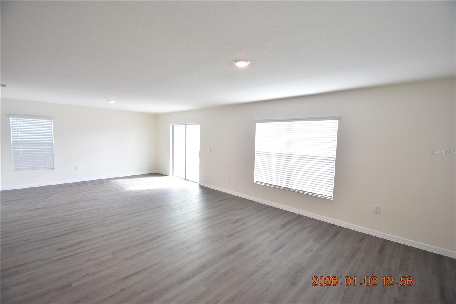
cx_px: 228
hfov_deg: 100.4
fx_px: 190
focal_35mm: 15
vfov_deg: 77.3
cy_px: 152
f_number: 3.5
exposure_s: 1/125
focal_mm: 10
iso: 800
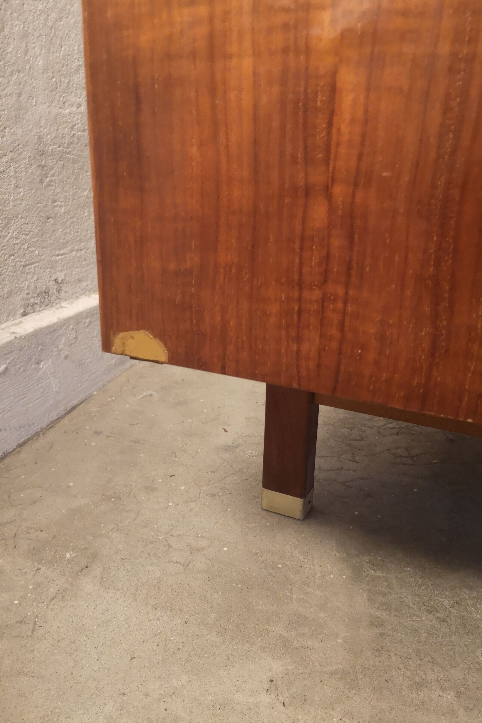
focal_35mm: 29
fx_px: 582
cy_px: 355
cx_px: 258
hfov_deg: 44.9
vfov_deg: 63.7
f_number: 1.8
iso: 400
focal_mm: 3.95
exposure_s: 1/20
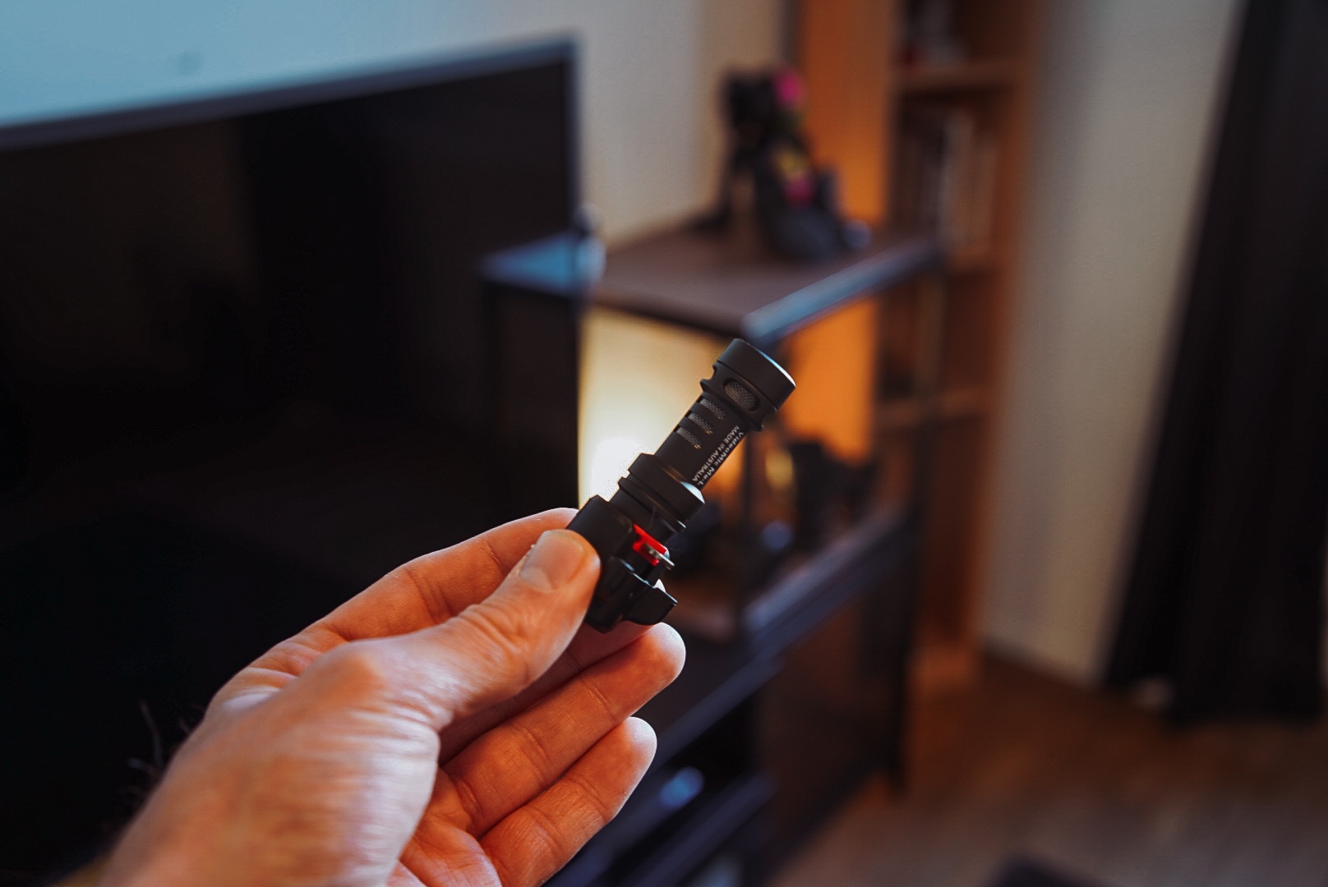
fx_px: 1292
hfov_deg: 54.4
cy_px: 444
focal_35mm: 35
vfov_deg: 37.9
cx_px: 664
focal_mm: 35
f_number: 4
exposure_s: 1/5
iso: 100
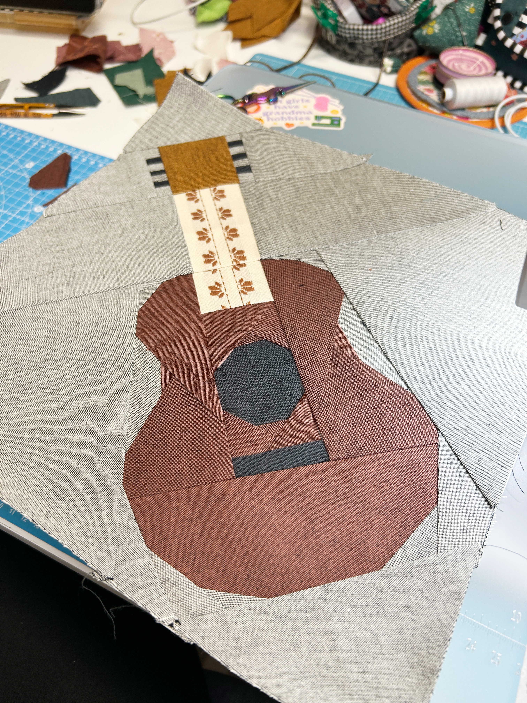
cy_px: 352
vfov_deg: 67.3
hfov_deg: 53.1
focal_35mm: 26
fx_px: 528
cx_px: 264
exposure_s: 1/100
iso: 64
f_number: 1.5
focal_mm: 5.7
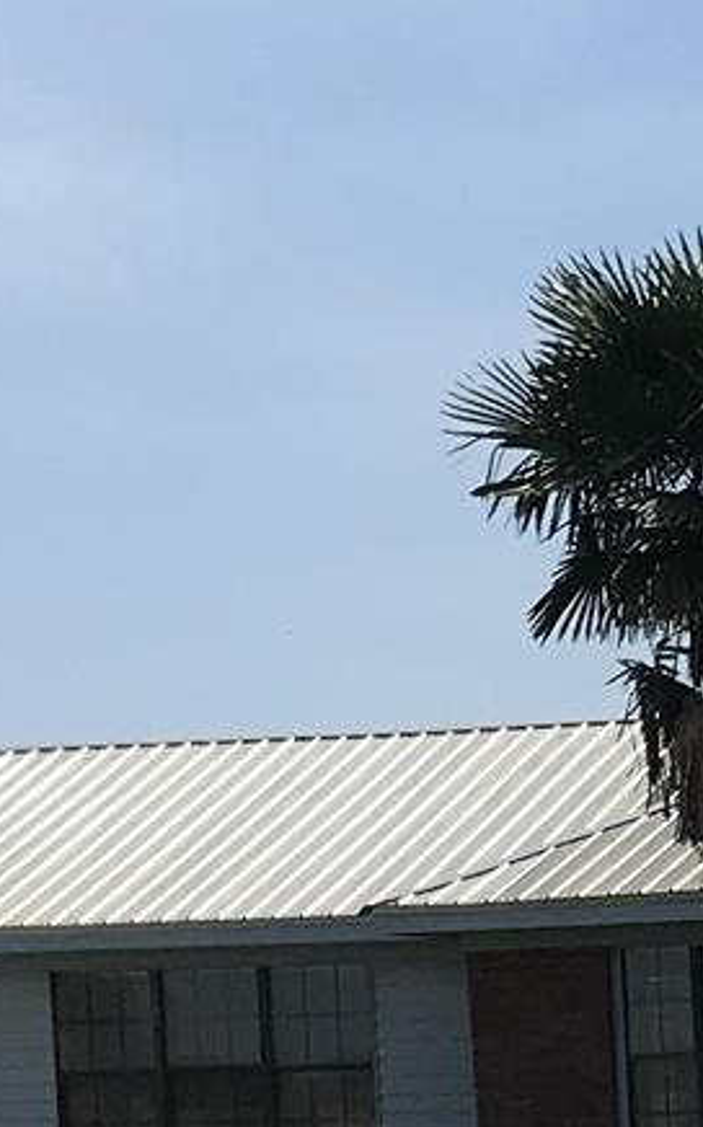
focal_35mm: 157
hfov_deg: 8.1
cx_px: 1181
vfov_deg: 12.9
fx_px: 4819
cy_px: 1507
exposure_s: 1/4367
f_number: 1.8
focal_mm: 3.99
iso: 20
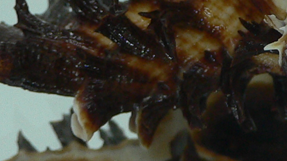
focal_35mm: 138
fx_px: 1050
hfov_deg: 15.4
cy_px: 27
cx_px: 262
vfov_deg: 8.8
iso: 100
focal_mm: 4.6
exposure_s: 1/60
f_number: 2.8
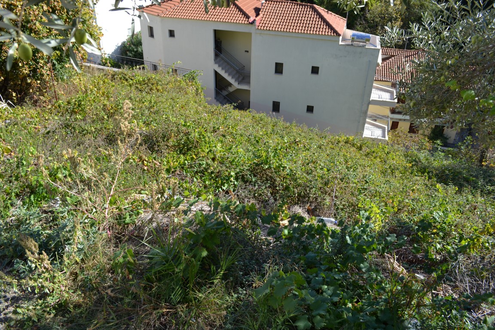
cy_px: 165
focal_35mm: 27
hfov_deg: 67.4
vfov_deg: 47.9
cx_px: 248
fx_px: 371
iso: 100
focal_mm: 18
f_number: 7.1
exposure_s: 1/200
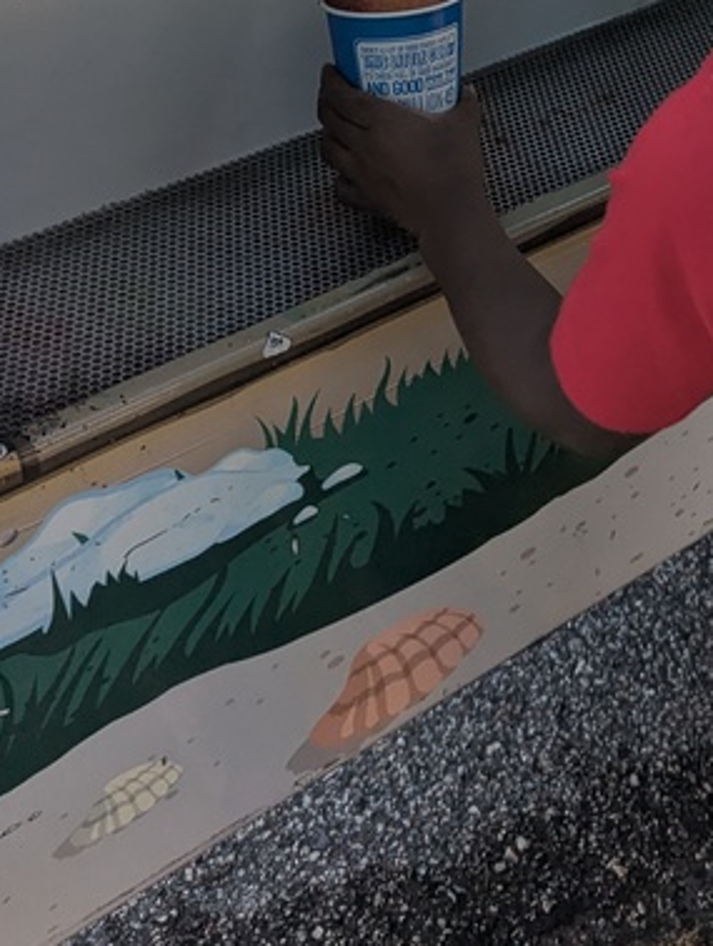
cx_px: 552
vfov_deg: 27.6
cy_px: -53
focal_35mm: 65
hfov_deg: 22.4
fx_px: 1779
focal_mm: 6.81
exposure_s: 1/2137
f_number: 1.85
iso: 33
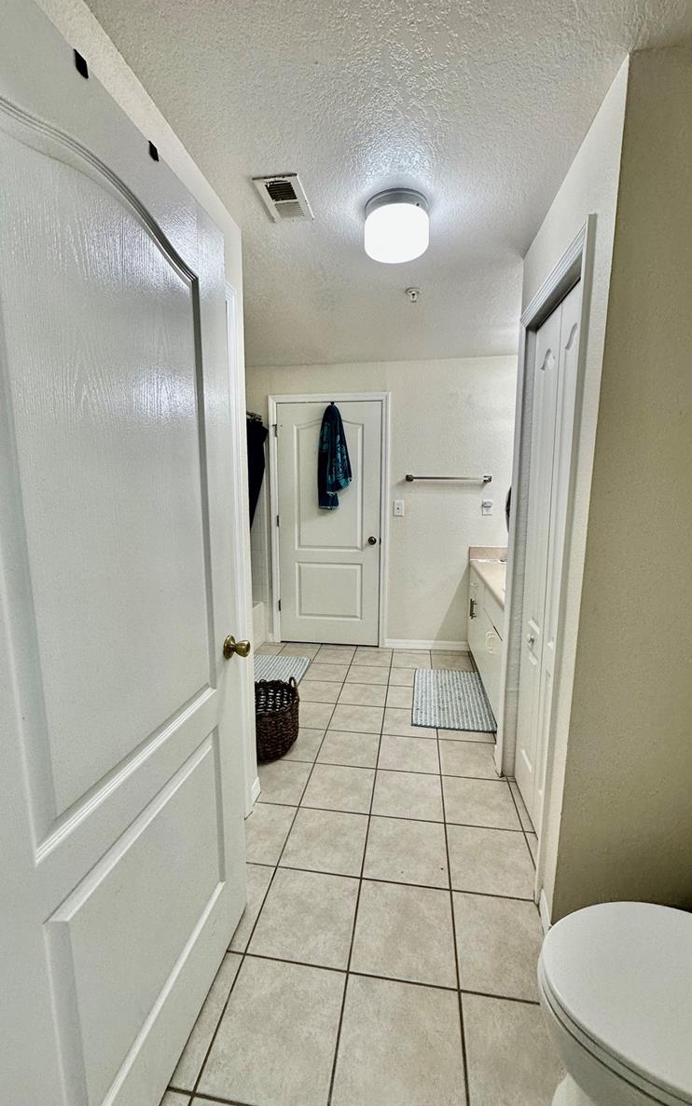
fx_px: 453
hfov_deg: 74.8
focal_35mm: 15
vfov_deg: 101.5
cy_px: 551
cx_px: 345
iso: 125
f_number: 2.2
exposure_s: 1/120
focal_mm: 2.22
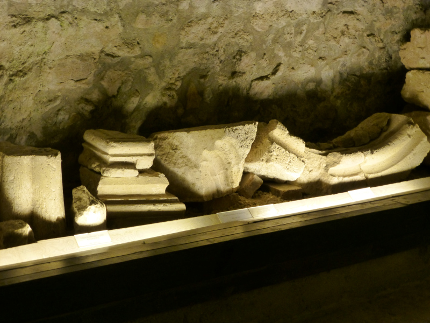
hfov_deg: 24.7
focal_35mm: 79
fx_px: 981
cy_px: 162
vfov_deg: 18.7
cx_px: 215
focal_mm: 14.2
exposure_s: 1/13
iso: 400
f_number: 5.1
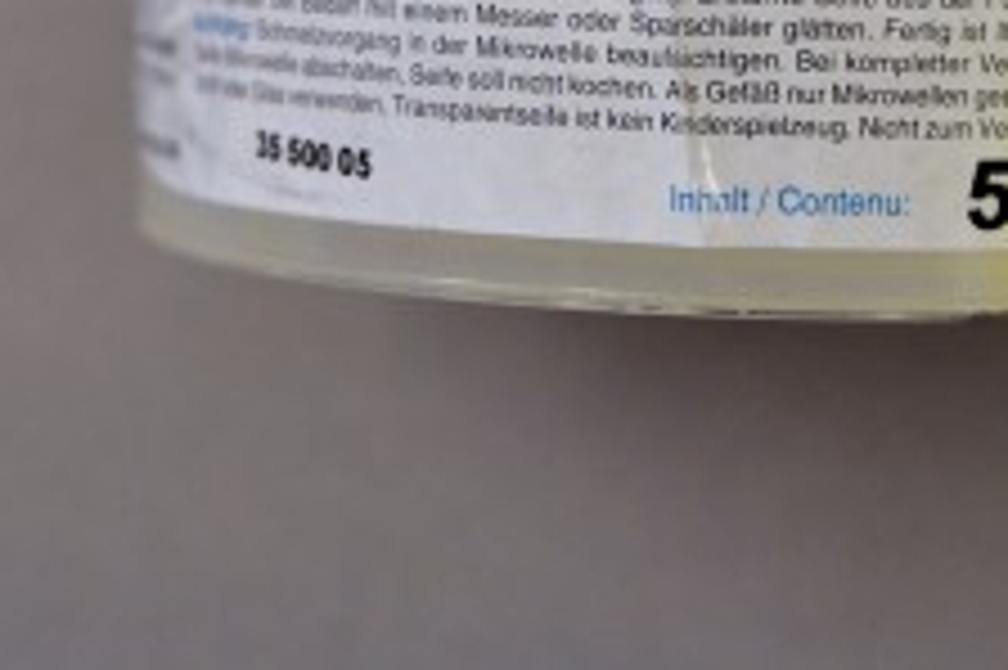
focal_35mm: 140
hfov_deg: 14.5
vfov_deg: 9.6
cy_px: -223
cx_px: 824
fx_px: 3926
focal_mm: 35
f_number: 4.5
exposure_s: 1/80
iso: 800
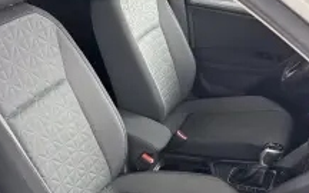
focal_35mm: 46
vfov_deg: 27.5
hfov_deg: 43.0
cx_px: 107
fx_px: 387
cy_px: 152
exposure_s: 1/121
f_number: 1.6
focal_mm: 5.96
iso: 125
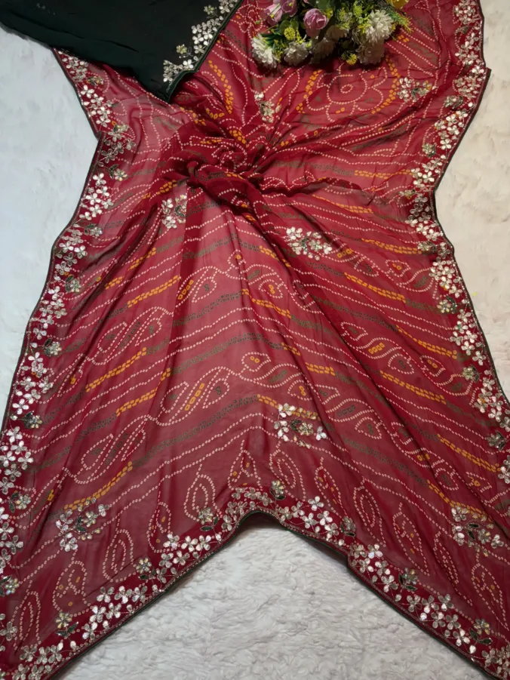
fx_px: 511
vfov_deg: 67.3
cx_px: 255
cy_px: 340
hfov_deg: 53.1
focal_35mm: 26
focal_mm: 5.96
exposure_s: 1/100
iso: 50
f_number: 1.6
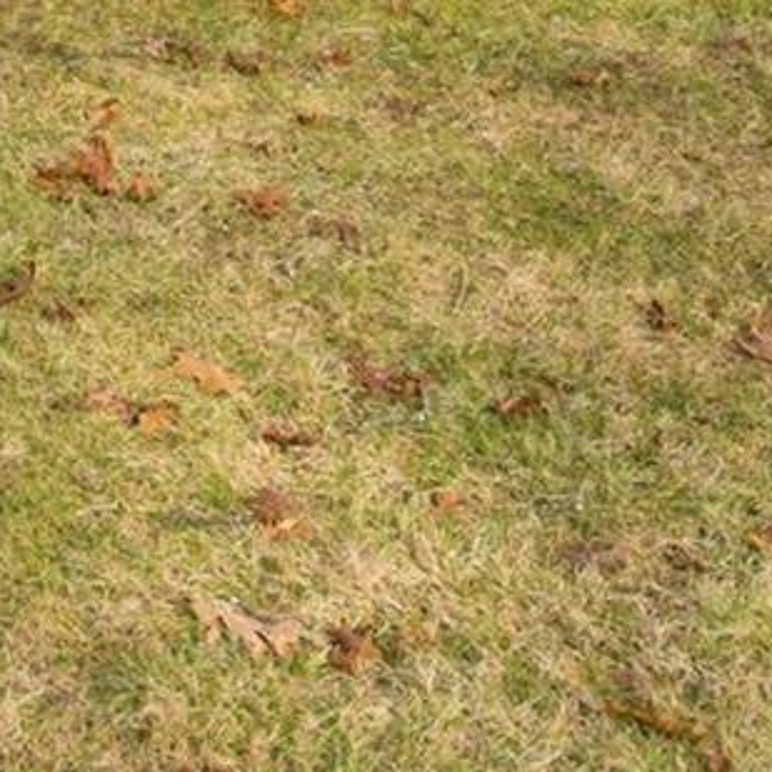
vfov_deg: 15.0
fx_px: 2271
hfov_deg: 17.1
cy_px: -853
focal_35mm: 90
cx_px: -450
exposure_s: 1/2000
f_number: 9
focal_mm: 16
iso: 250
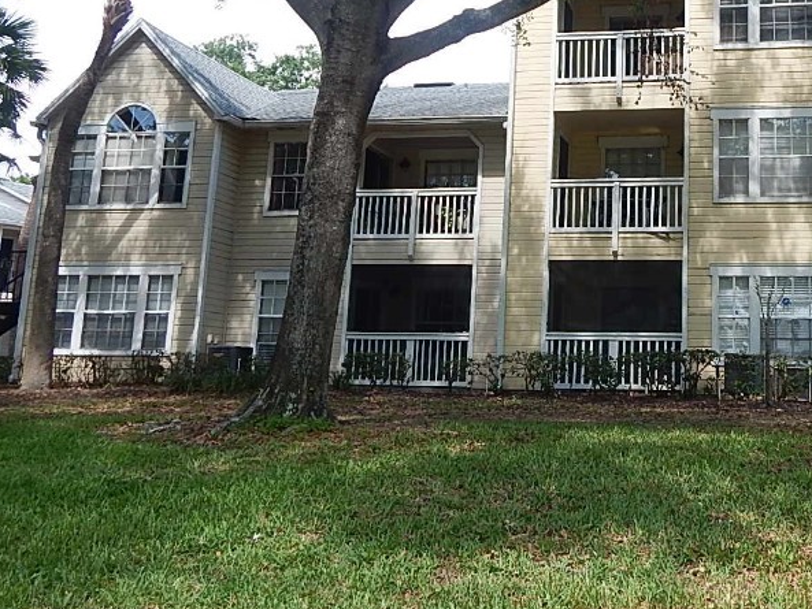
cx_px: 627
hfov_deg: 46.8
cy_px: 208
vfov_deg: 37.4
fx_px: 892
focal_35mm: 38
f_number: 3
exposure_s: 1/500
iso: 125
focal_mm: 4
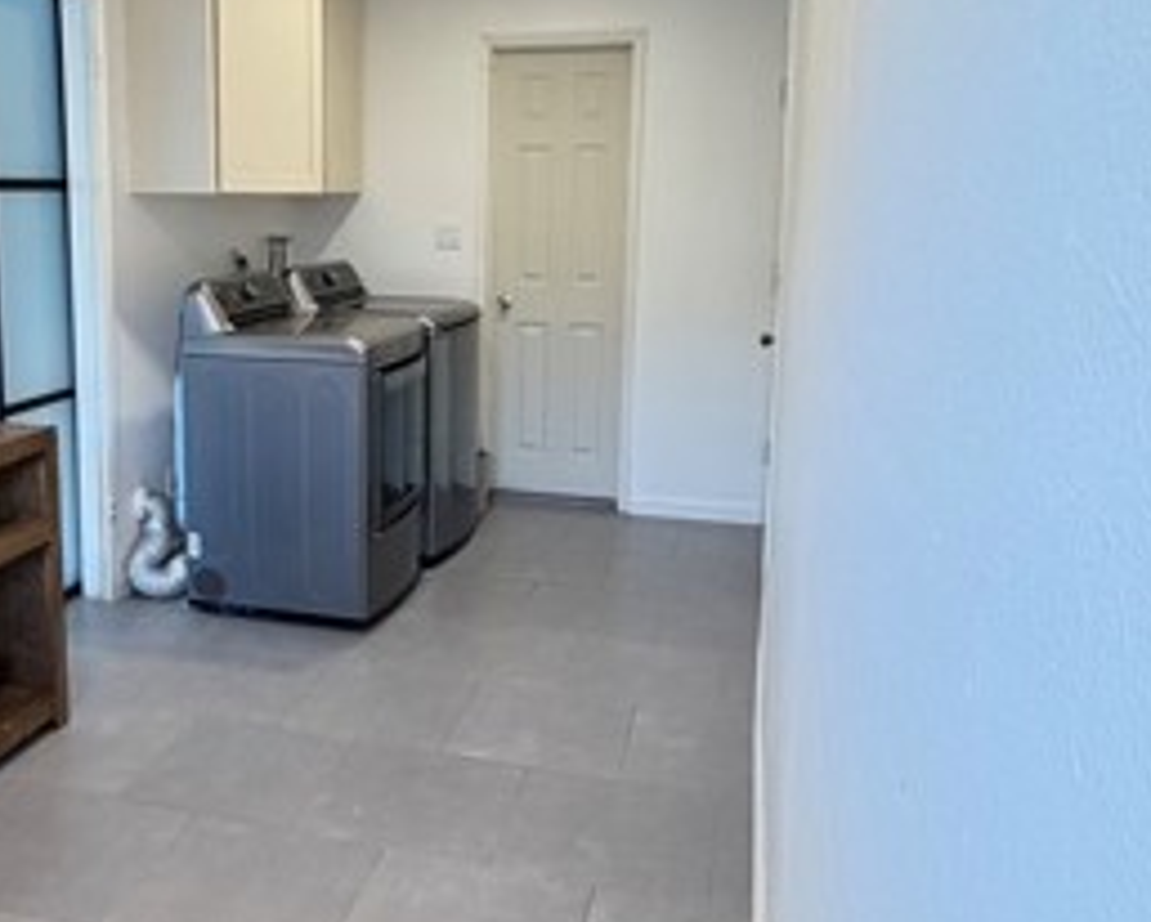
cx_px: 390
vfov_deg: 43.2
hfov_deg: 51.9
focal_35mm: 34
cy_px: 376
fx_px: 1159
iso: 400
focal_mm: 2.22
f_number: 2.2
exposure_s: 1/60
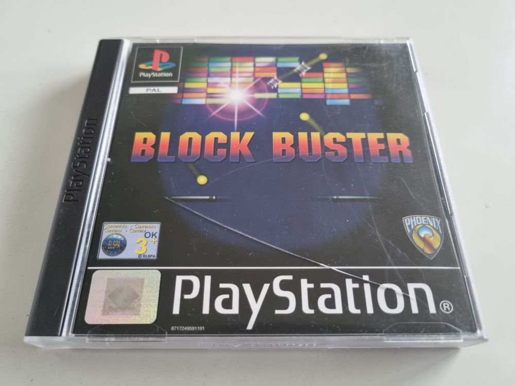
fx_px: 387
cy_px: 193
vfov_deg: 53.1
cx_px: 258
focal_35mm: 26
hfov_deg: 67.3
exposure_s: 1/33
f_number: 1.8
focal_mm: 5.4
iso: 500
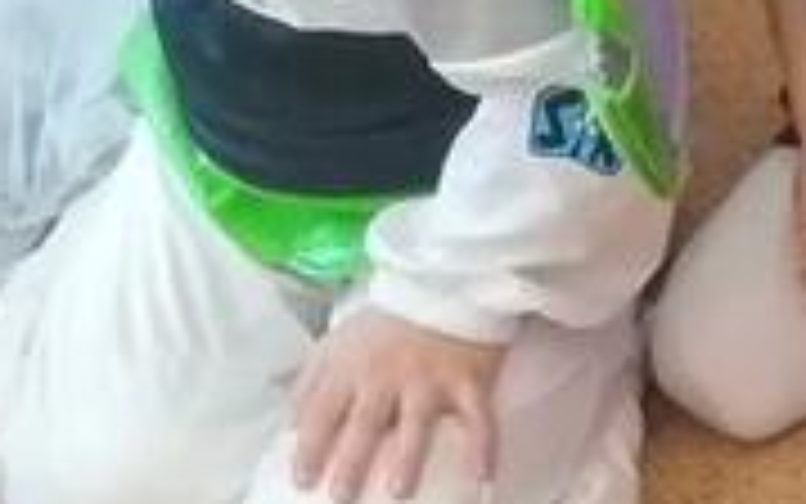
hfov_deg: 7.5
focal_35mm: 214
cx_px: 2985
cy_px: 274
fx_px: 4702
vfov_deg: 6.1
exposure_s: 1/100
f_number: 1.8
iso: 250
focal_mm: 4.75
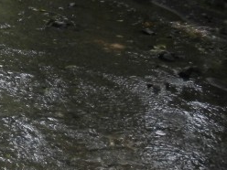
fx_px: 813
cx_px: -239
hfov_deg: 13.4
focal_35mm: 124
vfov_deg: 11.7
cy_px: -29
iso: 329
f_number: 3.5
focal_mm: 5.4
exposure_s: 1/63.1
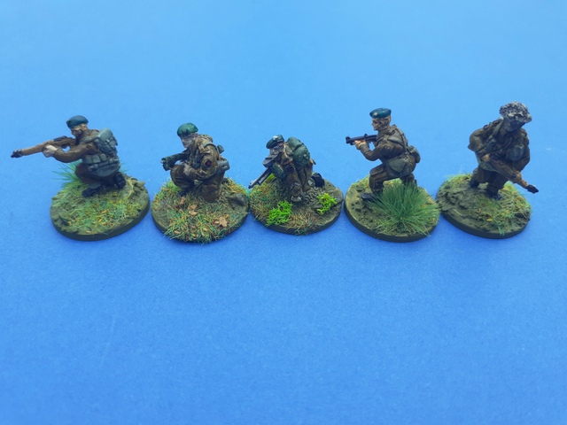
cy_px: 212
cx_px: 284
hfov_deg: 65.3
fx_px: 442
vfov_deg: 51.4
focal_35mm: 27
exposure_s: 1/1183
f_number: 1.9
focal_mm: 3.6
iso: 40
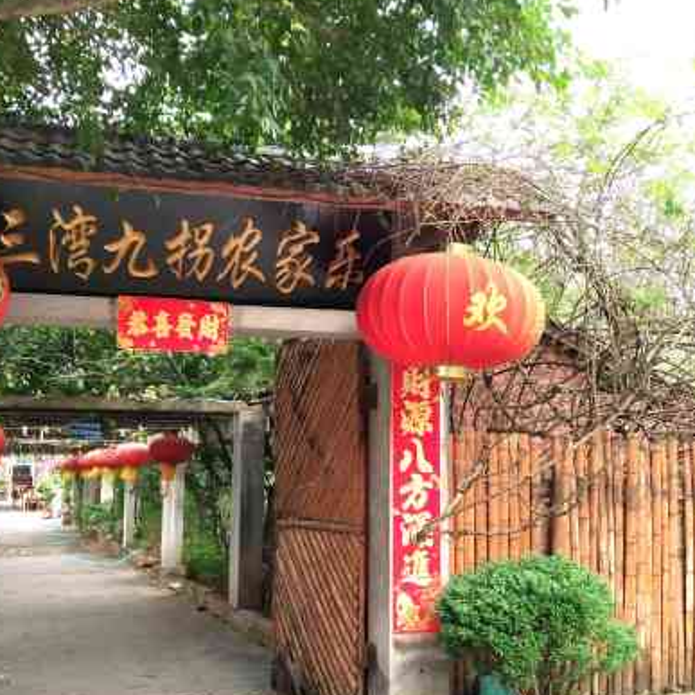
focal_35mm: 48
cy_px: 385
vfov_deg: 35.3
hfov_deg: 35.4
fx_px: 1090
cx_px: 345
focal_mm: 3.95
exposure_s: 1/50
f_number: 1.8
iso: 202
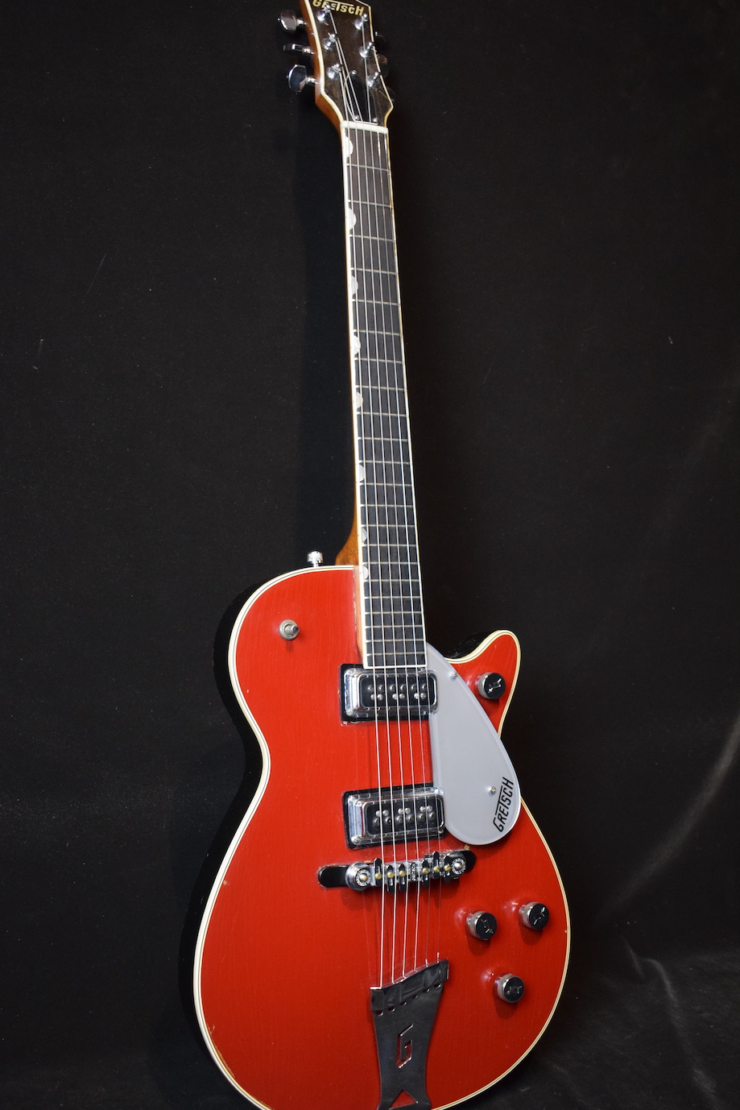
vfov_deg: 51.2
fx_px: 1157
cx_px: 347
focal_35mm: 38
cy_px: 569
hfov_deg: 35.4
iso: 2000
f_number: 3.8
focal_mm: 23
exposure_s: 1/30
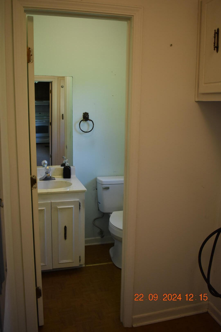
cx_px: 110
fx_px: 304
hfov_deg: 40.0
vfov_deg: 57.2
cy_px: 166
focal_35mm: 33
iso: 800
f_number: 3.8
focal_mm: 22
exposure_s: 1/160
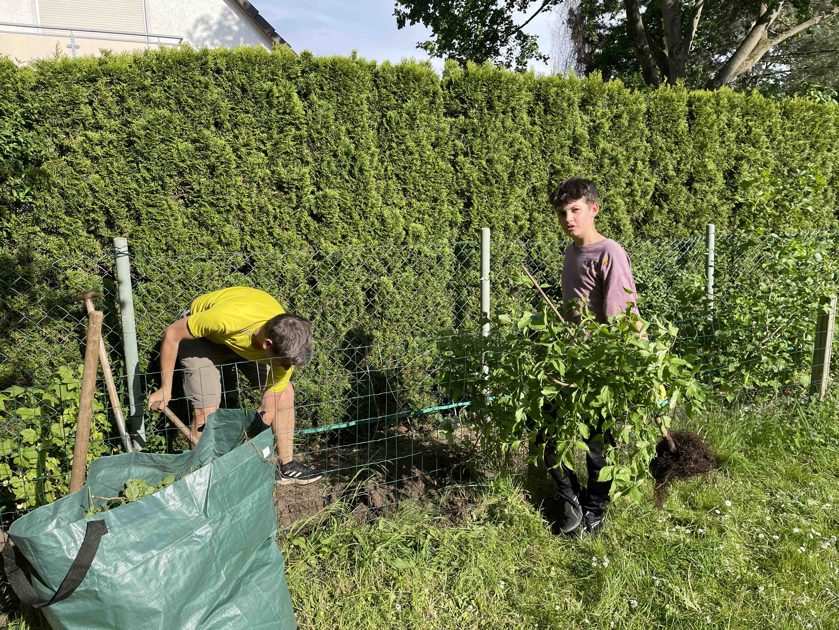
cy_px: 315
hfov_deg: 67.3
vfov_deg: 53.1
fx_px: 630
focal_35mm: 26
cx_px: 420
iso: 32
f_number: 1.6
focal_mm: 4.2
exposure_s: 1/1575
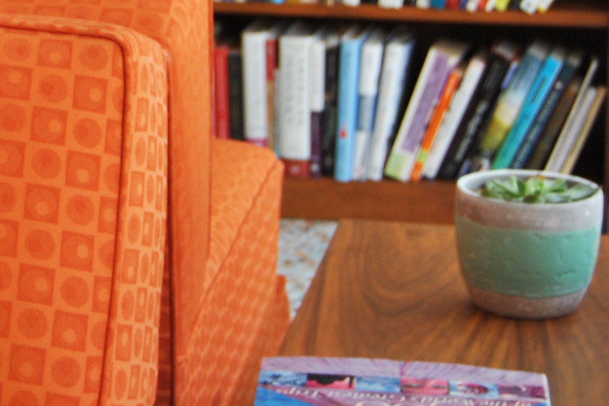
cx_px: -203
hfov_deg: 12.4
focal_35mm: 160
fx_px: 2699
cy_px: -116
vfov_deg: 8.5
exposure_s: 1/100
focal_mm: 35
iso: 200
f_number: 5.6
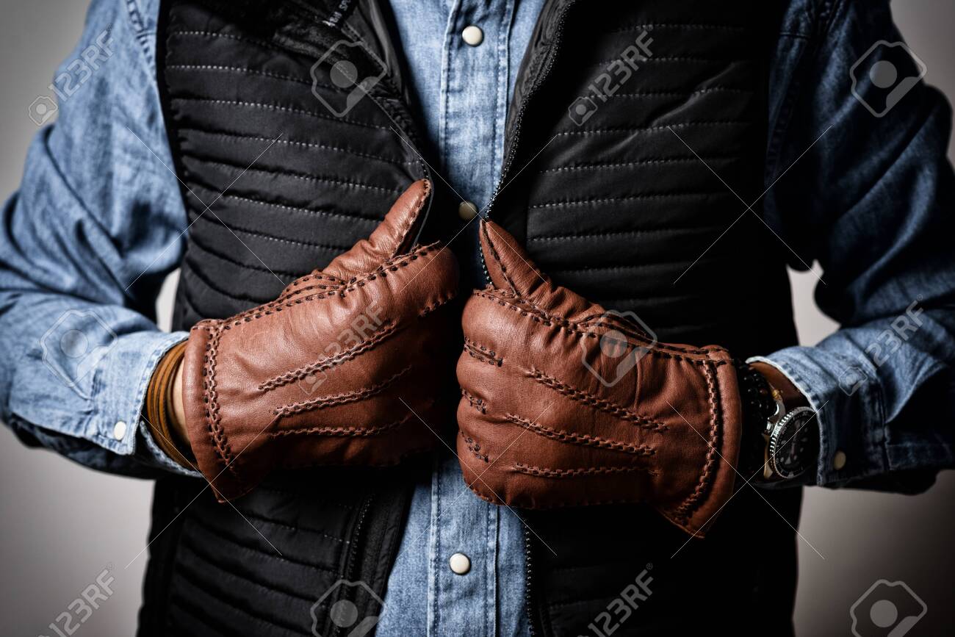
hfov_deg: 23.9
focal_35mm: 85
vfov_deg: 16.1
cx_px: 478
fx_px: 2255
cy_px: 318
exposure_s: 1/160
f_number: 4.5
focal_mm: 85
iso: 200
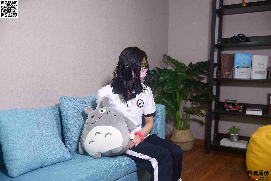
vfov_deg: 37.9
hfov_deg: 54.4
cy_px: 90
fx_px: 264
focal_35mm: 35
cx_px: 136
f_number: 5
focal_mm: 35
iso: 1250
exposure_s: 1/250
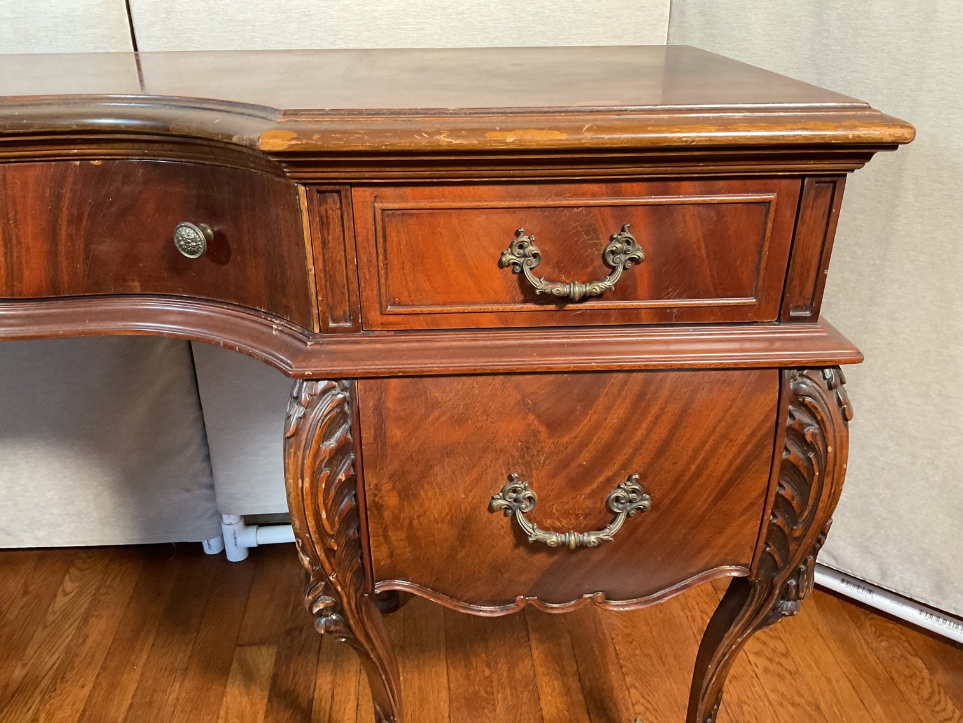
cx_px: 482
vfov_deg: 48.2
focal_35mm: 29
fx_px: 807
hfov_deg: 61.7
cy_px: 362
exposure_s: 1/60
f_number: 1.8
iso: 250
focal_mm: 3
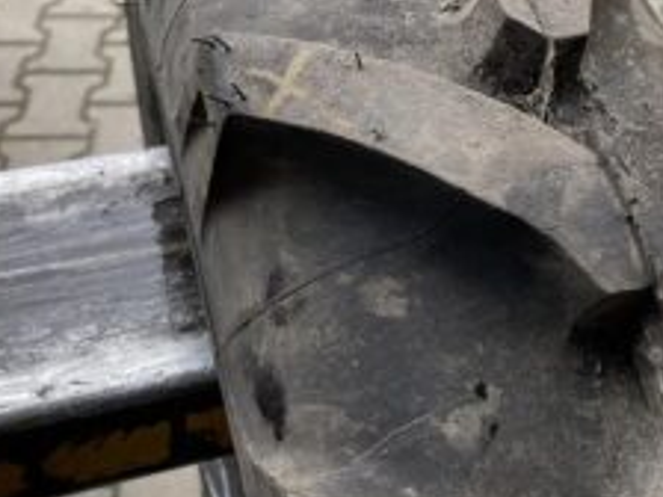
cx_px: 408
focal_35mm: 50
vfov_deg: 28.4
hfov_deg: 38.0
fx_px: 958
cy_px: 90
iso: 50
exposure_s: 1/121
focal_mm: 4.25
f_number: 1.8
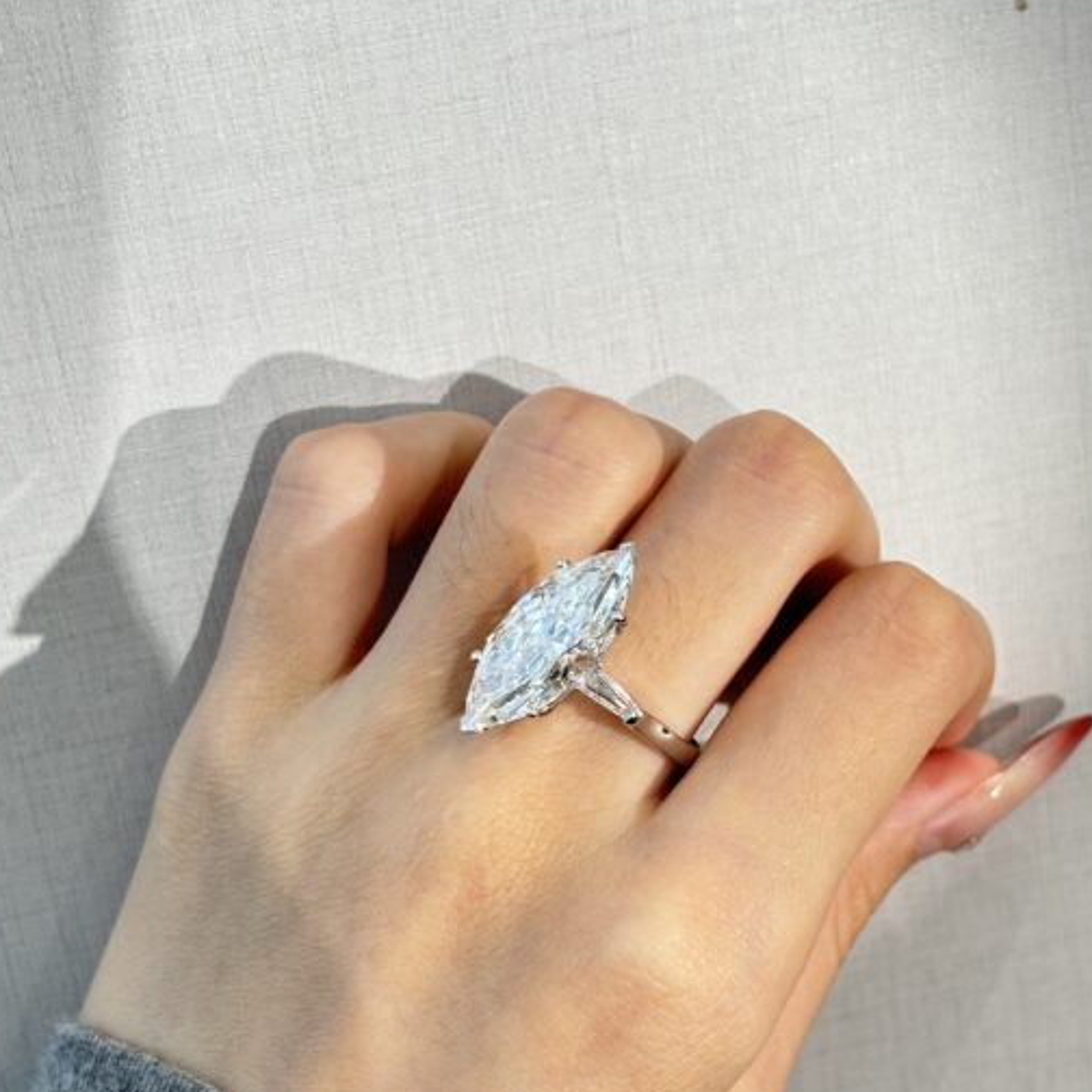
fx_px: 2605
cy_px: 637
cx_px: 587
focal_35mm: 73
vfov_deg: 23.6
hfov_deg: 23.7
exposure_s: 1/121
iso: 50
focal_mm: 5.96
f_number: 1.6
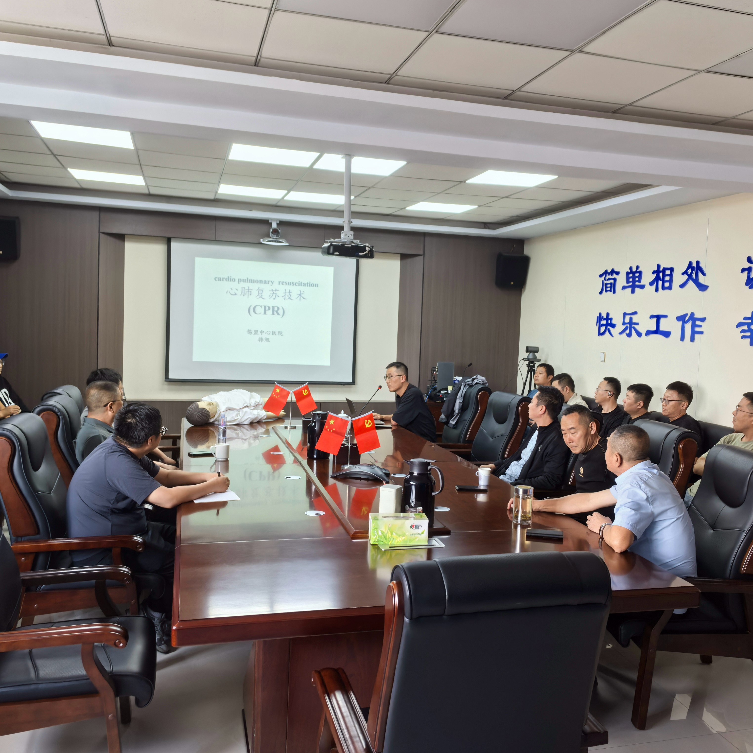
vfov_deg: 51.1
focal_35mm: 32
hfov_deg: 50.9
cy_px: 376
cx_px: 430
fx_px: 788
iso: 80
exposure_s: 1/100
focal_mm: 5.75
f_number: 2
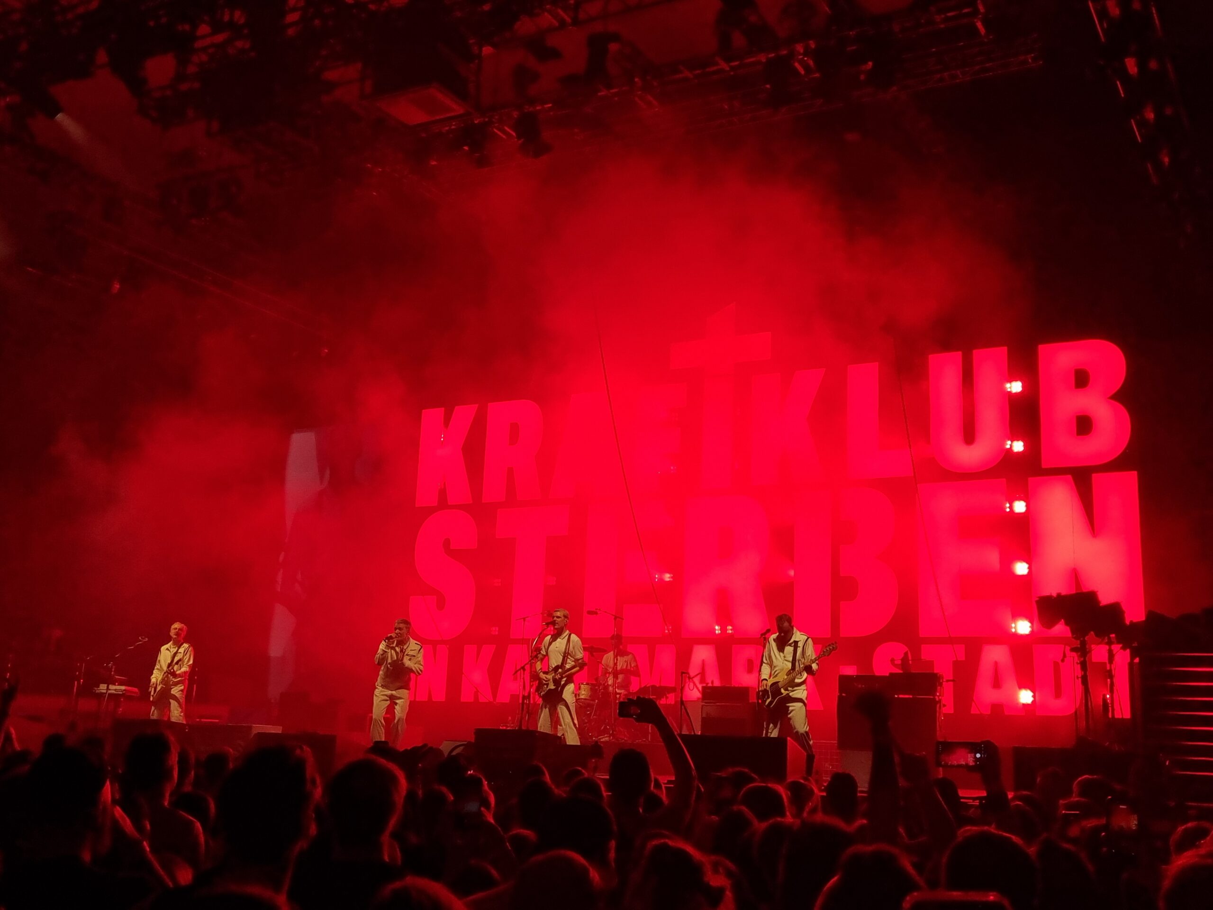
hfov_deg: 67.3
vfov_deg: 53.1
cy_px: 455
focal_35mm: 26
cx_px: 606
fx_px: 911
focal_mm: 5.4
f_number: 1.8
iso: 125
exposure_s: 1/80
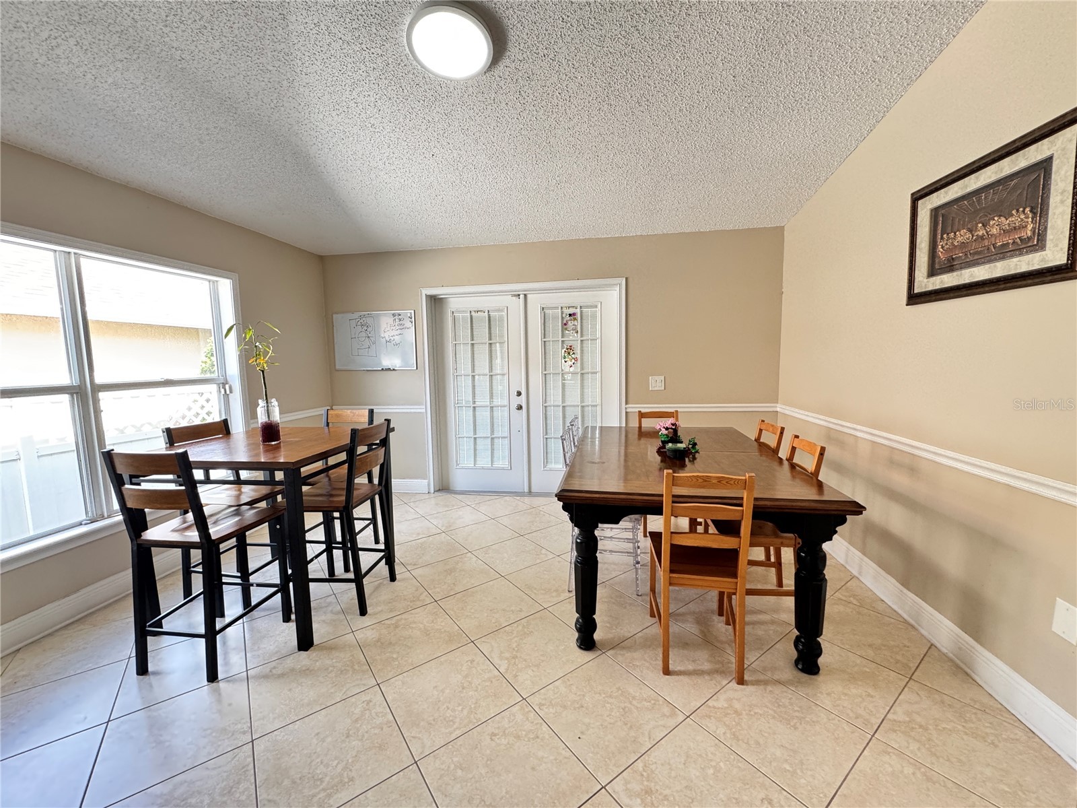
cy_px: 404
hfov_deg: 102.1
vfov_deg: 85.7
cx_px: 538
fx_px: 436
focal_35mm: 14
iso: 250
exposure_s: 1/99
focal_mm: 2.22
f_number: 2.2
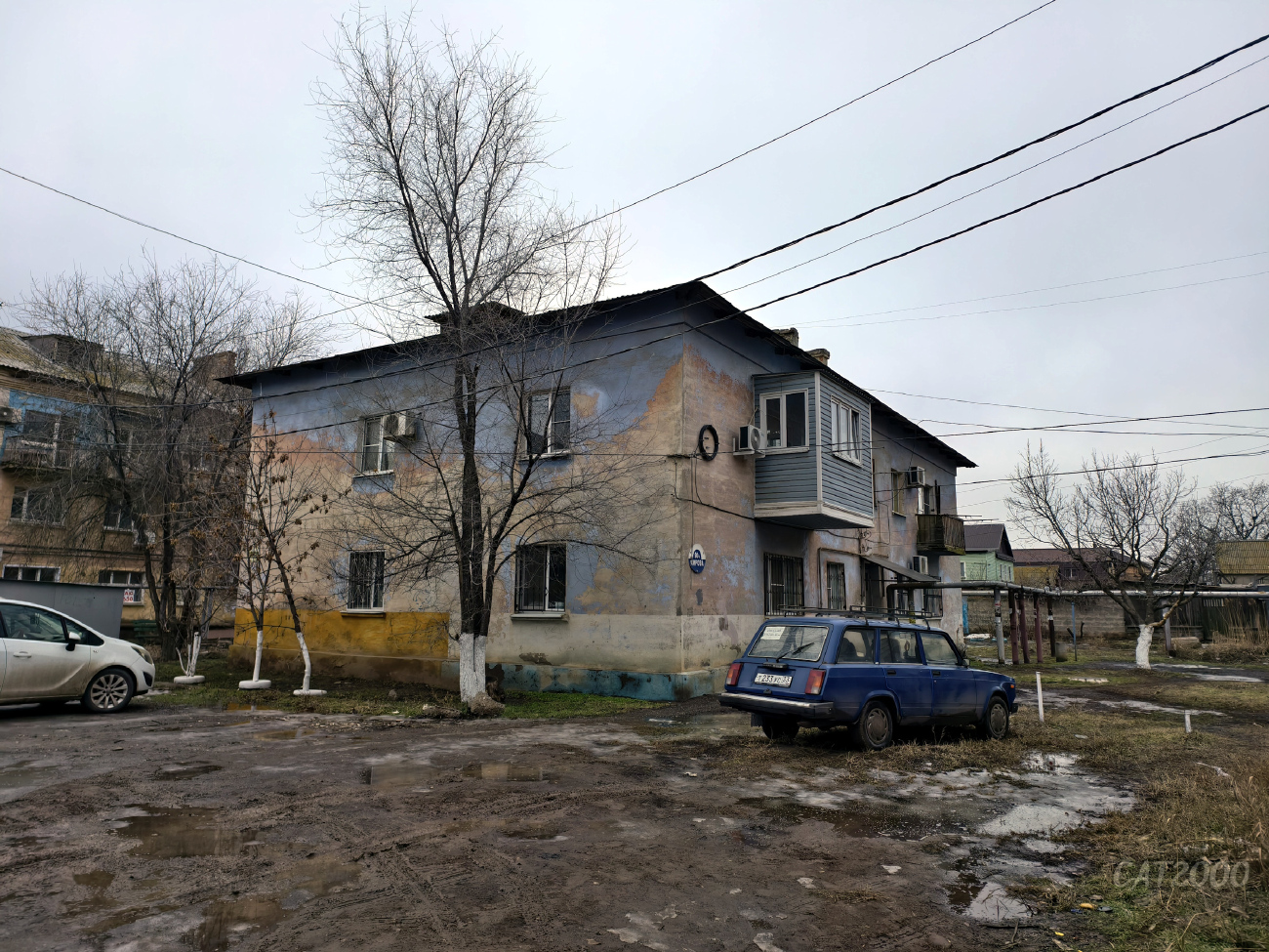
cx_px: 634
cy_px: 476
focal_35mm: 23
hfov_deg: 73.9
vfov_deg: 58.9
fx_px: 843
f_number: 1.57
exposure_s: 1/1435
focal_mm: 6.54
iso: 72
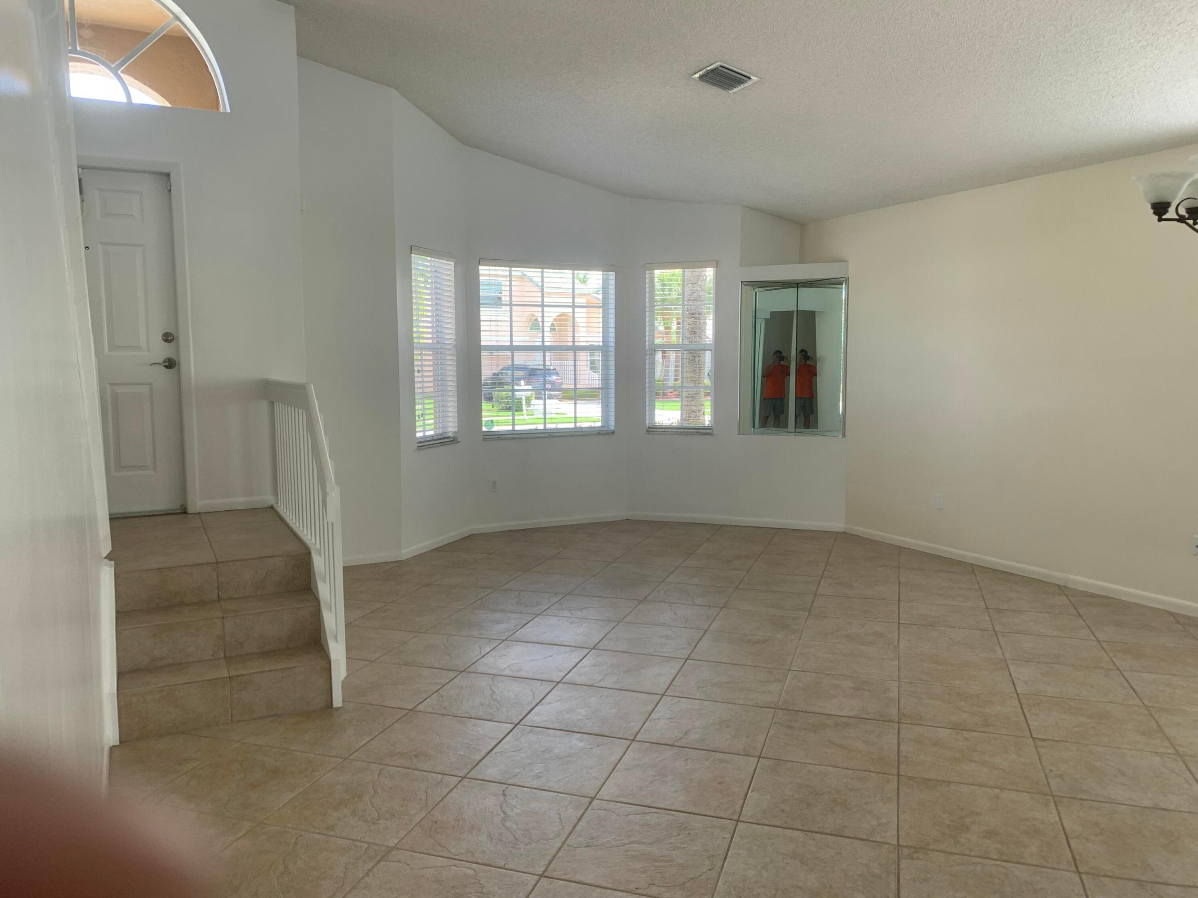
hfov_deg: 67.3
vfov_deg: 53.1
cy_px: 449
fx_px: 900
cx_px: 599
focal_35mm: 26
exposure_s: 1/121
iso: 40
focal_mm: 4.25
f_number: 1.8
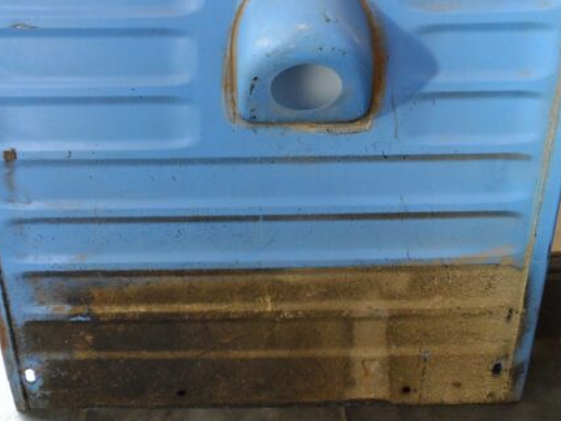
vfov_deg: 36.6
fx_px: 632
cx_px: 268
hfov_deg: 47.9
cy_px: 162
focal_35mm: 39
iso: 200
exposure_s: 1/30
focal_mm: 4.9
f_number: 3.1
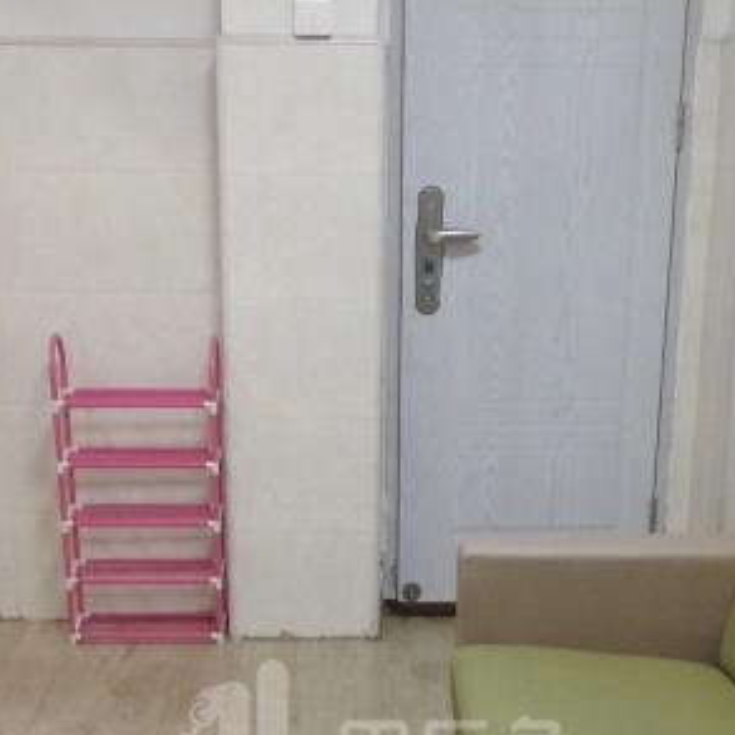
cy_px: 730
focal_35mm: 63
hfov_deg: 27.3
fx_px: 1513
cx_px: 378
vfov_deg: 25.9
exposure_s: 1/33.3
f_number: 1.8
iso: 160
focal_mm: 3.62
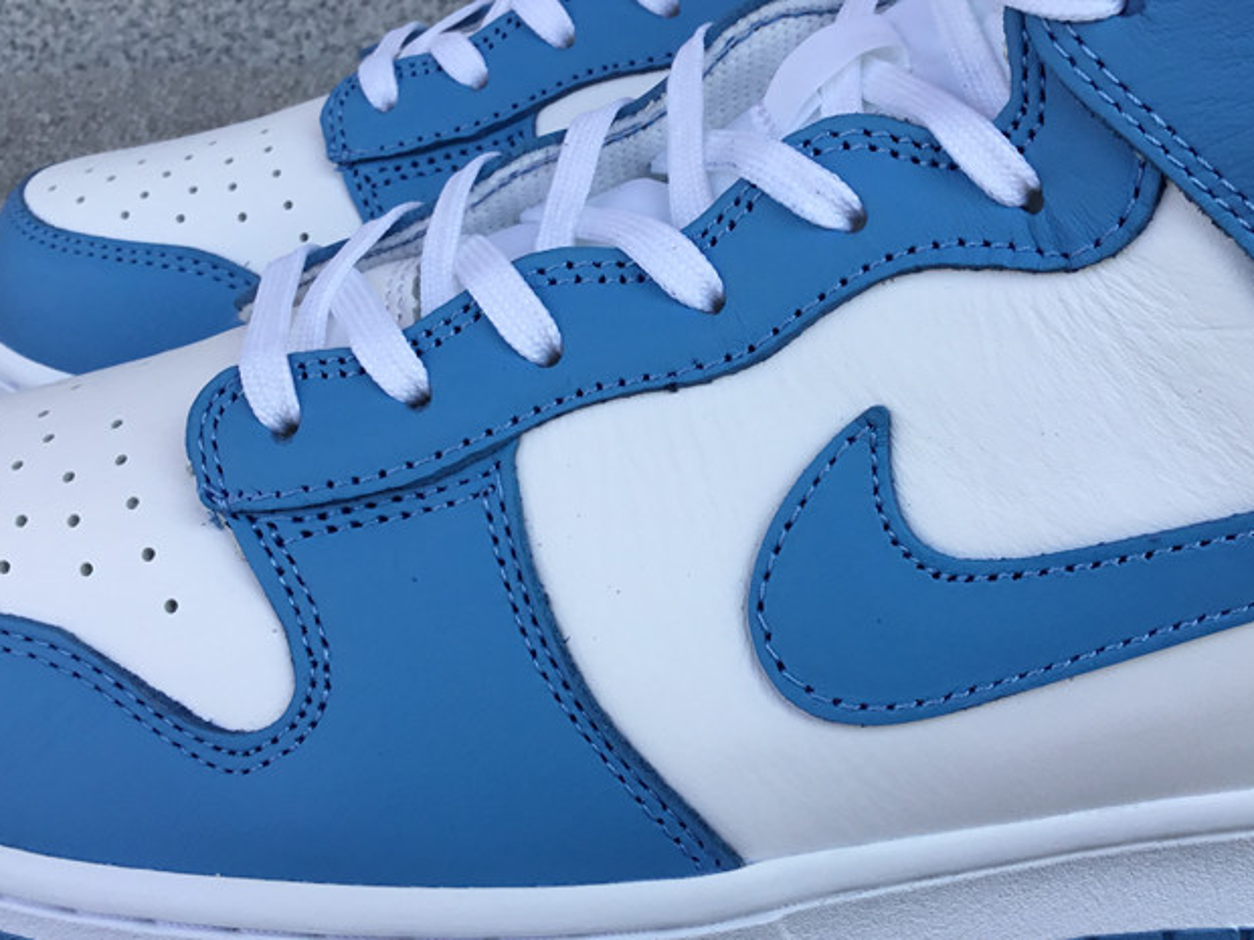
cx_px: 706
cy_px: 424
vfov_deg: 32.2
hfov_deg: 42.0
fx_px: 1630
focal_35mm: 45
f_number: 2.4
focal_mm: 3.3
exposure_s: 1/416
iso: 25
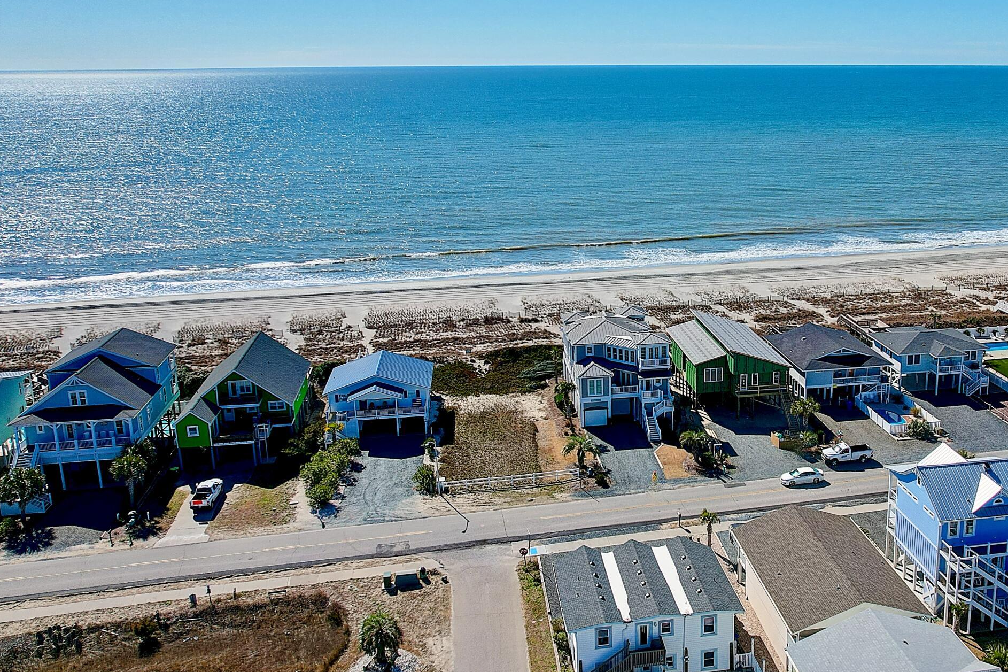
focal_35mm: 35
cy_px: 303
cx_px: 686
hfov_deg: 53.2
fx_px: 980
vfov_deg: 37.8
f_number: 2.8
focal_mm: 8.4
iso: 120
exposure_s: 1/1000
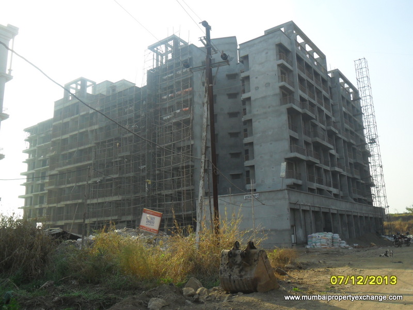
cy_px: 155
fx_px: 382
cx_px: 206
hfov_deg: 56.8
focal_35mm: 32
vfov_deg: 44.2
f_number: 3.7
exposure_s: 1/500
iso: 100
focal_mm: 5.7
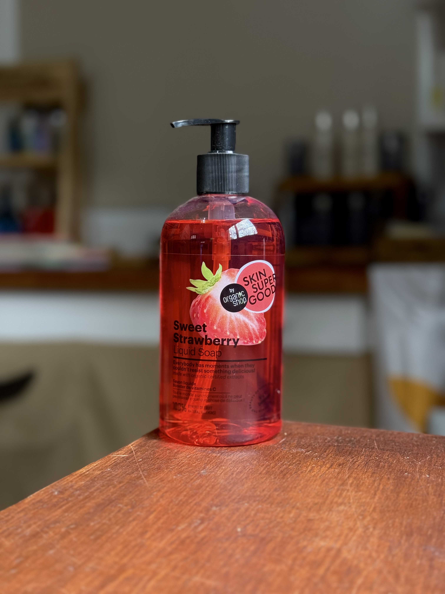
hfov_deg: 30.3
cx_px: 222
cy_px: 297
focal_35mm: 48
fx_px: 823
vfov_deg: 39.7
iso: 250
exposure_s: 1/60
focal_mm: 6.76
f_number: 1.78
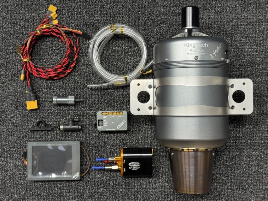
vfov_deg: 30.3
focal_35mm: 48
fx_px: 372
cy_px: 100
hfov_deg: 39.7
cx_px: 134
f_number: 1.78
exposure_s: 1/50
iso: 80
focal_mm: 6.76
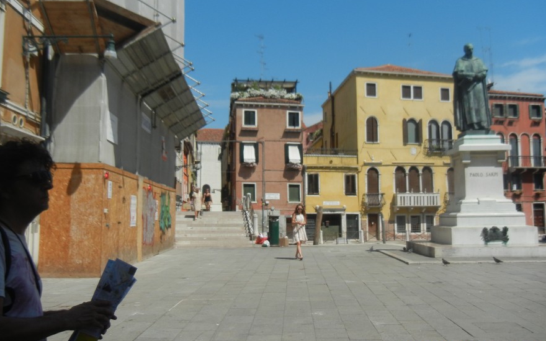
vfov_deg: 34.4
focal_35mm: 37
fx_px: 551
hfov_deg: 52.7
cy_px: 162
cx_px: 277
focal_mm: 5.4
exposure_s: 1/657
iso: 160
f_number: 7
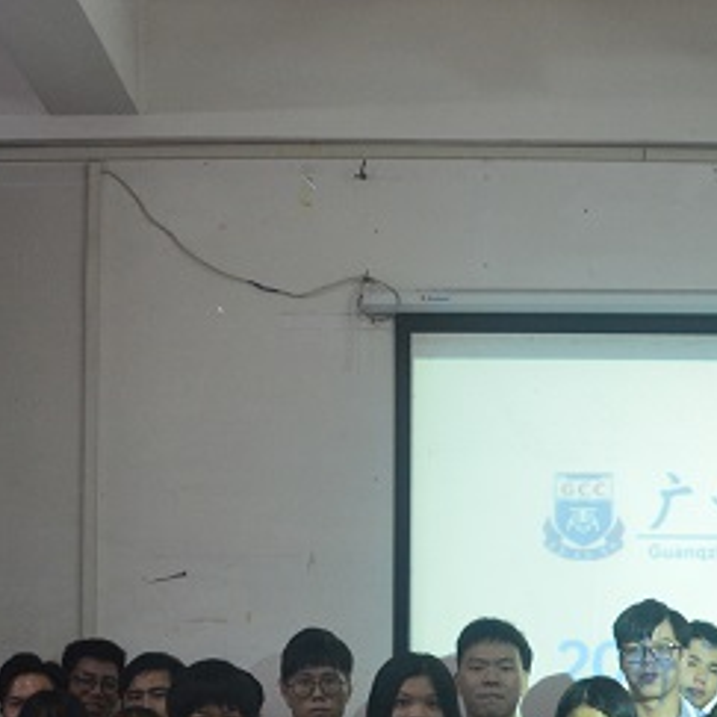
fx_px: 1992
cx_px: 516
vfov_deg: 19.7
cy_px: 738
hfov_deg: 20.3
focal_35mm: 85
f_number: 6.3
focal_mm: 18
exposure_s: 1/15
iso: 640
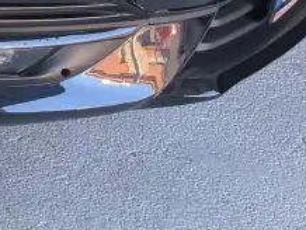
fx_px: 1398
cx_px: -417
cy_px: -299
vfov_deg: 8.7
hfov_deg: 10.7
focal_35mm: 158
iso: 19
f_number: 1.68
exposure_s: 1/23.8
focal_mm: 6.9
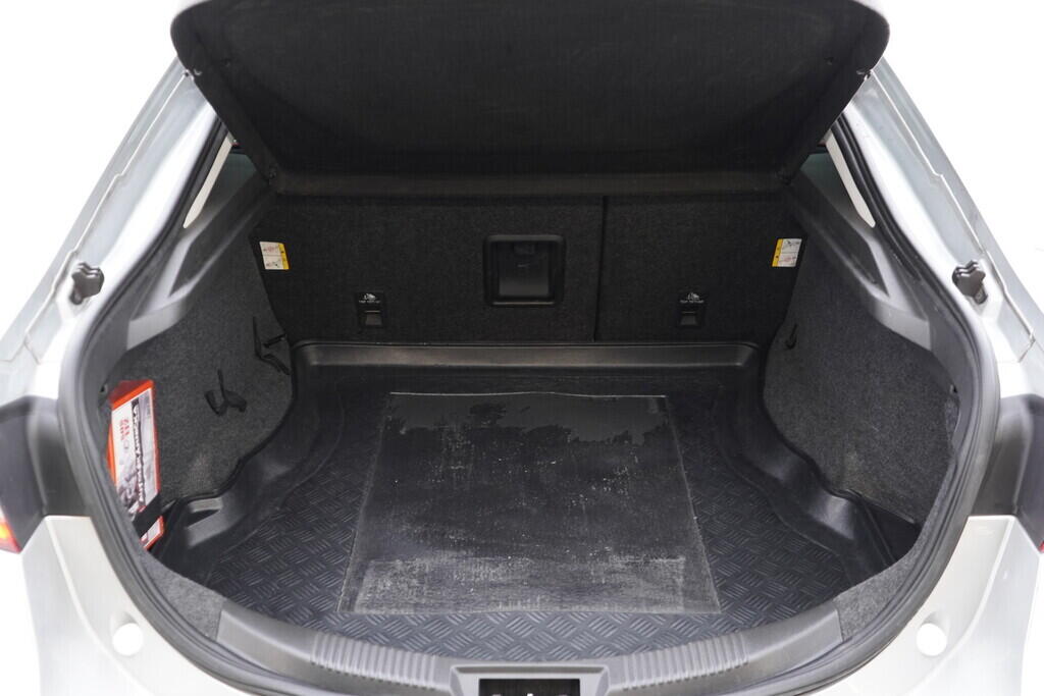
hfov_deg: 53.1
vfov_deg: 36.9
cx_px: 522
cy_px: 348
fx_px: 1044
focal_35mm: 36
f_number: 2.8
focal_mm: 24
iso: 500
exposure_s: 1/40
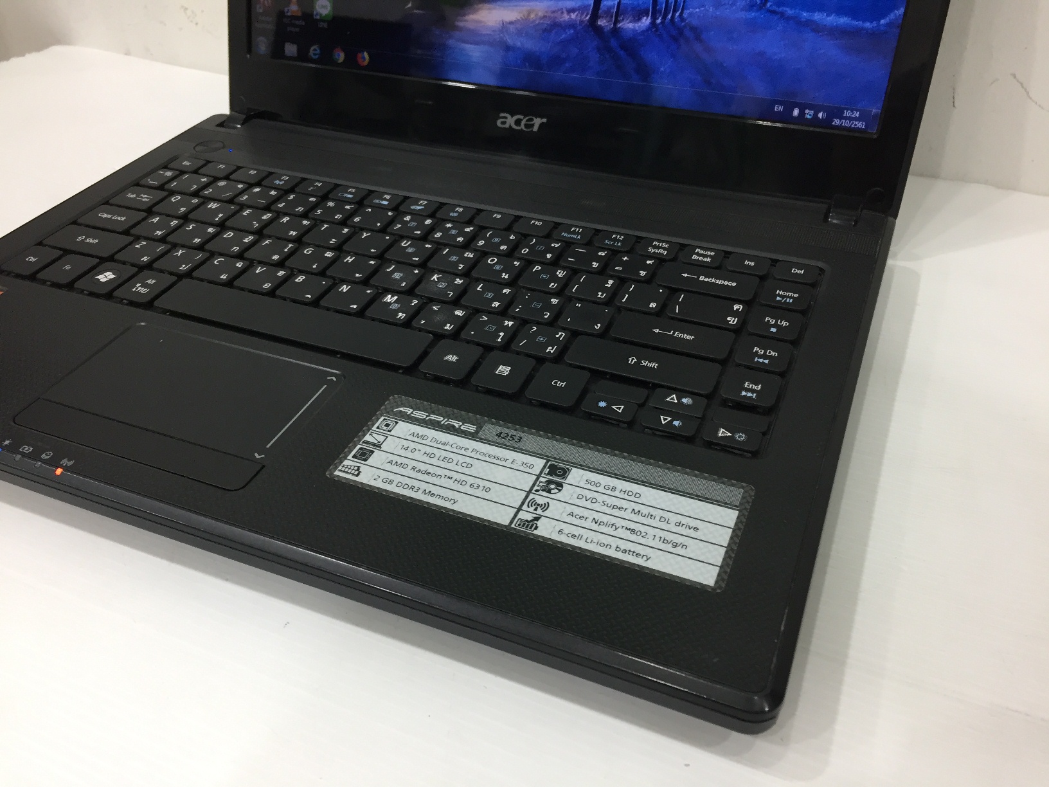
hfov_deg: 61.7
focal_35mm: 29
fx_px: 879
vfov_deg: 48.2
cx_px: 524
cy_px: 394
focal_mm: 4.15
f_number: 2.2
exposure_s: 1/33
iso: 100
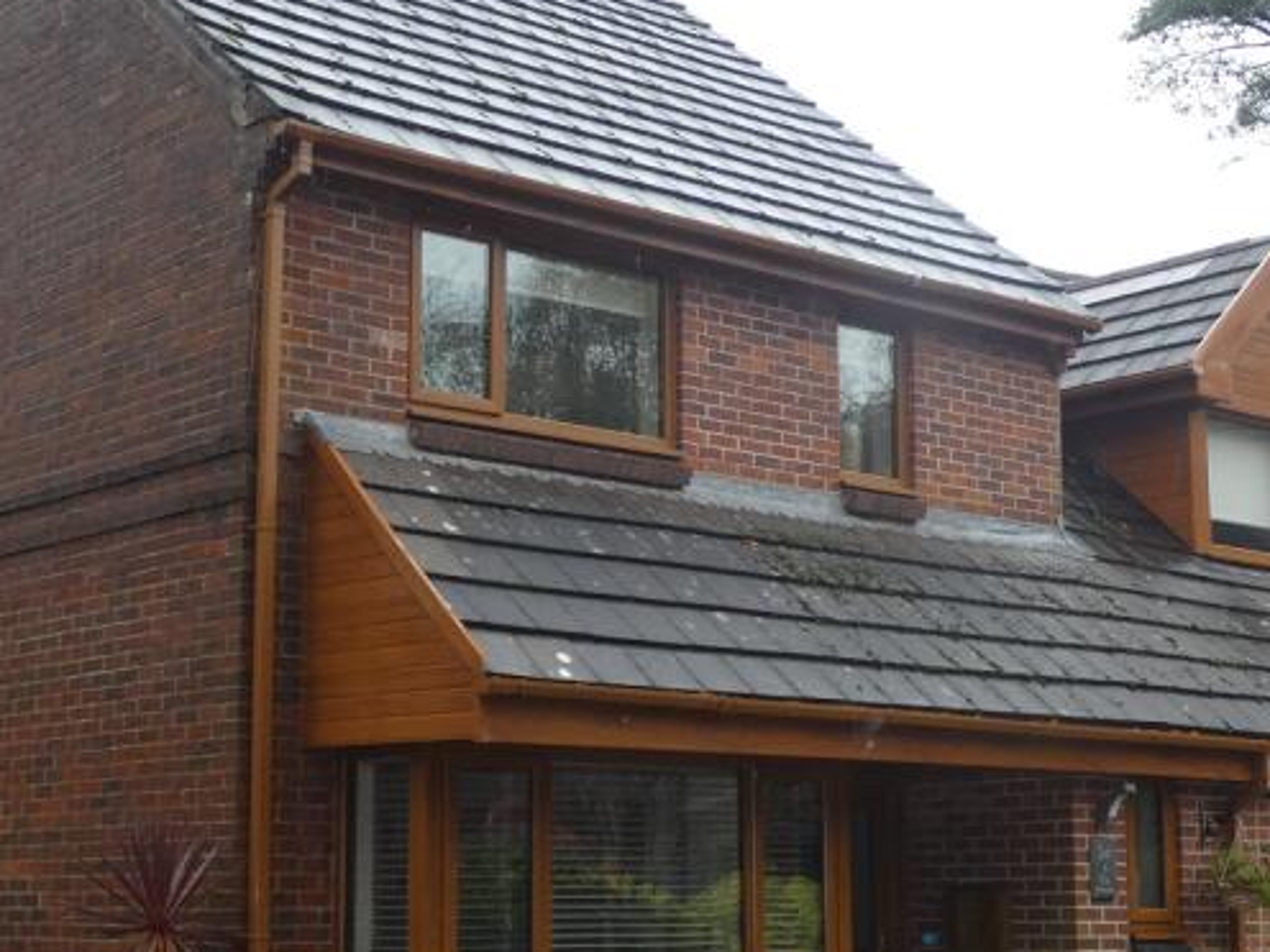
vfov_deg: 22.9
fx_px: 2348
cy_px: 535
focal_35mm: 64
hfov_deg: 30.3
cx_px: 594
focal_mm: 5.5
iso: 125
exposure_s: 1/60
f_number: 3.3
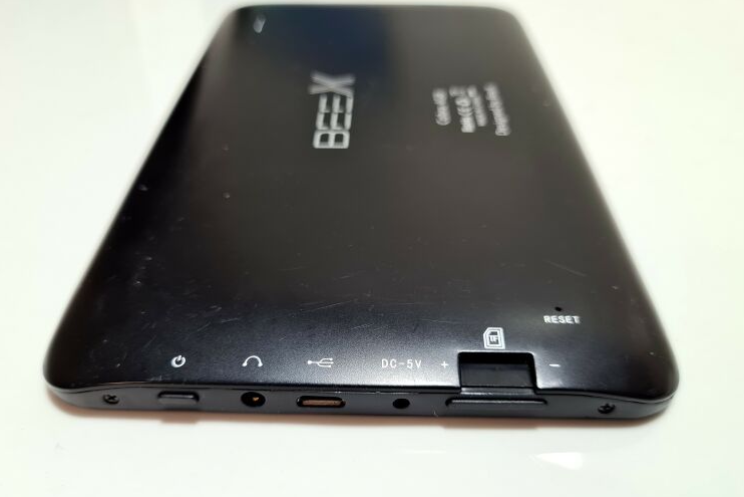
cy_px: 286
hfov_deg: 65.5
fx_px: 579
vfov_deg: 46.3
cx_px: 366
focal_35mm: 28
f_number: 1.8
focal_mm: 5.4
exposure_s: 1/100
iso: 80
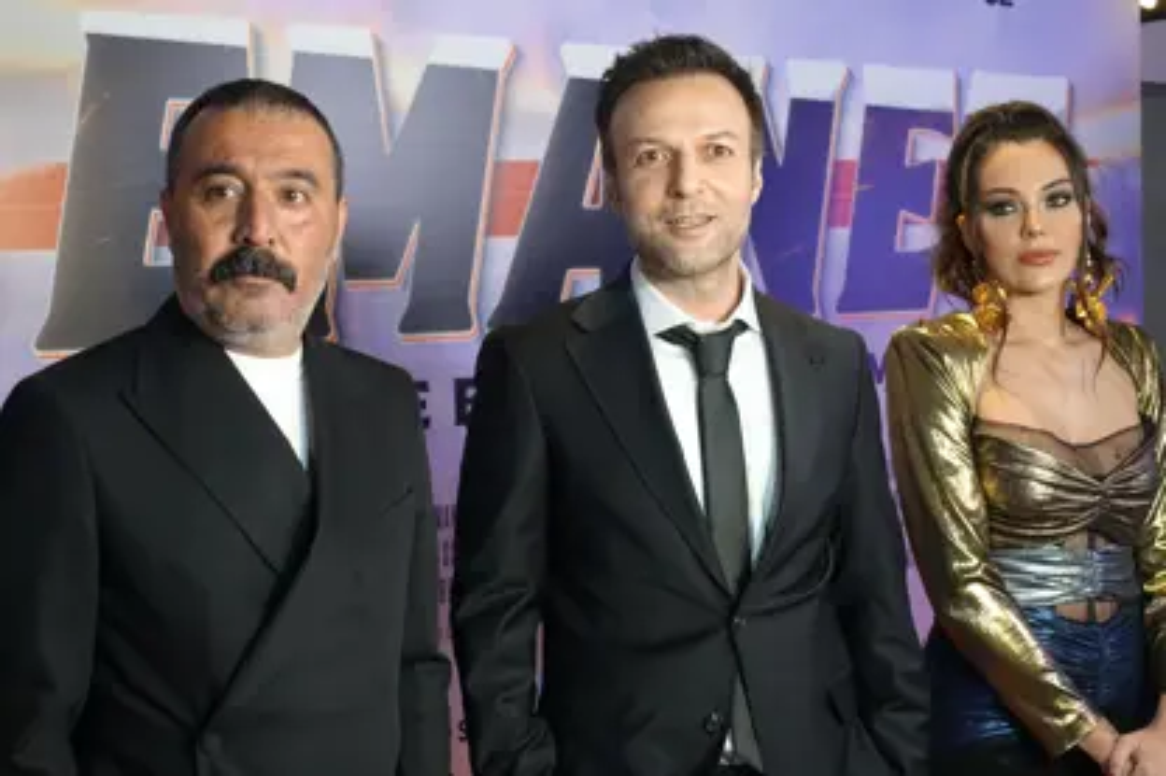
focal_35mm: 56
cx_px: 583
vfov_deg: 24.2
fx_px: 1813
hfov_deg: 35.7
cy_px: 388
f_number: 2.8
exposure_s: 1/100
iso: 1000
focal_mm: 20.63
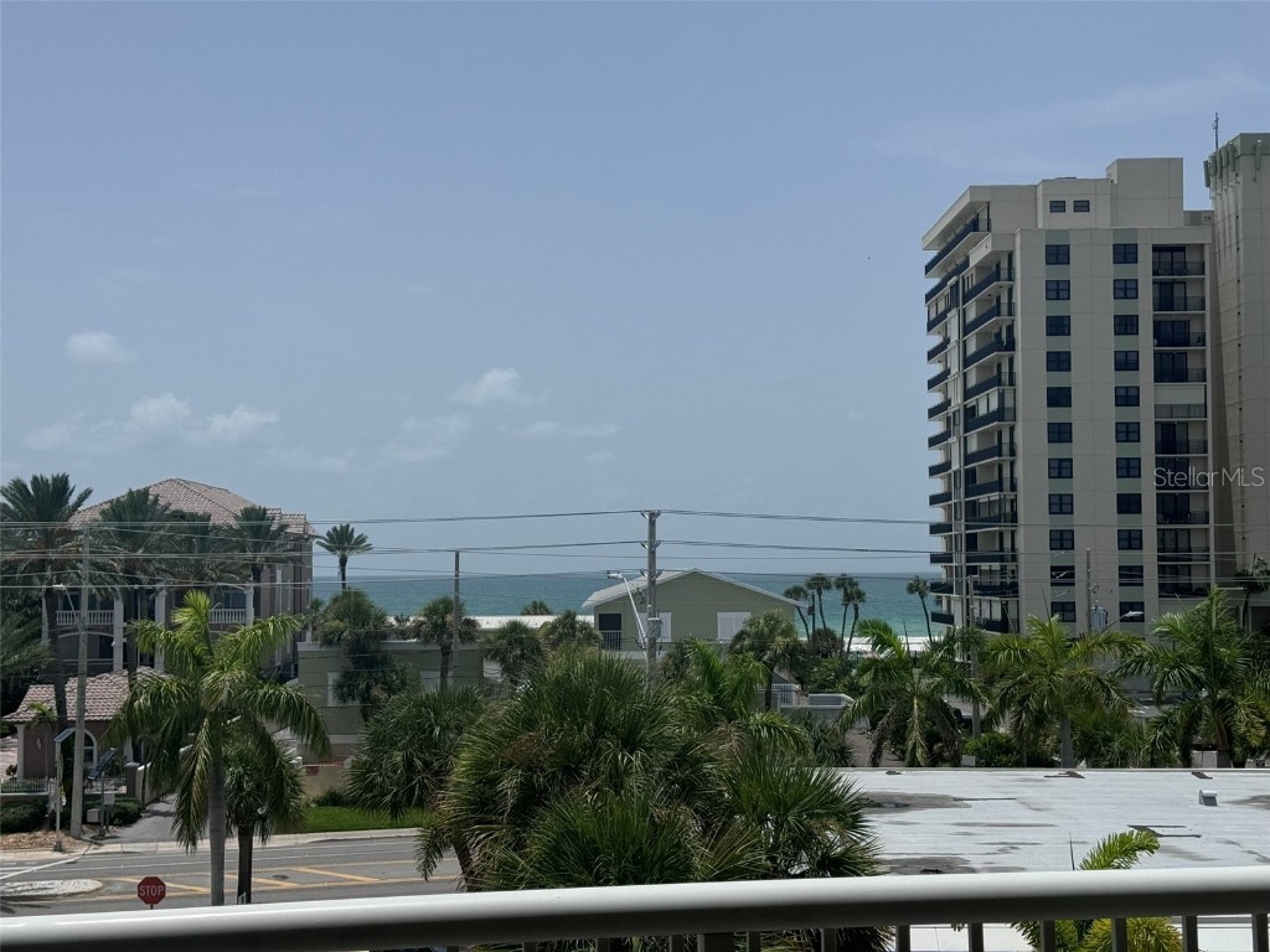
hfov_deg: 39.7
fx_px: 1761
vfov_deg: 30.3
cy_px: 476
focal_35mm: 48
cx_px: 635
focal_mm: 6.76
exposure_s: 1/9009
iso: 64
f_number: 1.78
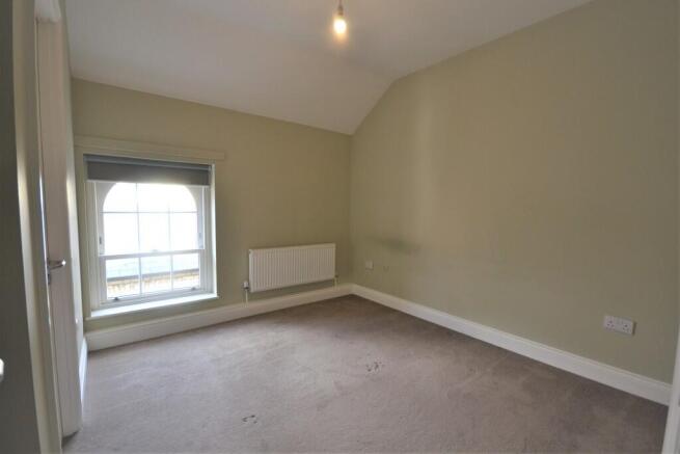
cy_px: 227
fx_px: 283
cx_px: 340
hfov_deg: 100.4
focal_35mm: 15
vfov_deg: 77.4
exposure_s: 1/80
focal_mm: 10
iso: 400
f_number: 4.5
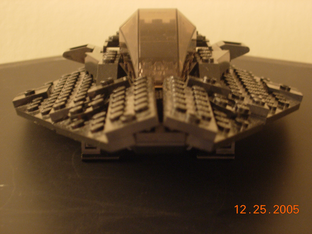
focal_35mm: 92
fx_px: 829
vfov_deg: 16.1
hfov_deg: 21.3
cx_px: 156
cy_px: 117
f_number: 4.3
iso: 200
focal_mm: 19.1
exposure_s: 1/3.5
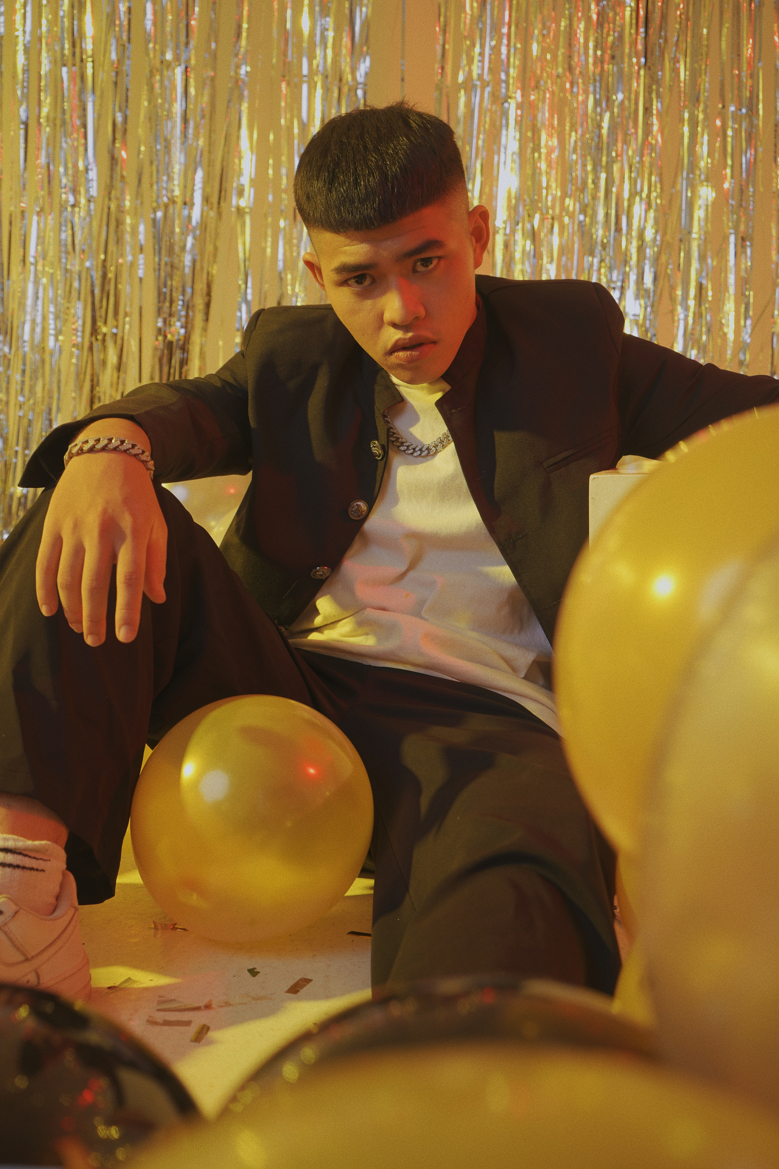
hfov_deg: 31.2
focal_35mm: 43
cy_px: 584
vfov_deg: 45.4
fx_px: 1396
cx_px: 390
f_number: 5
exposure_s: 1/100
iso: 200
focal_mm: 43
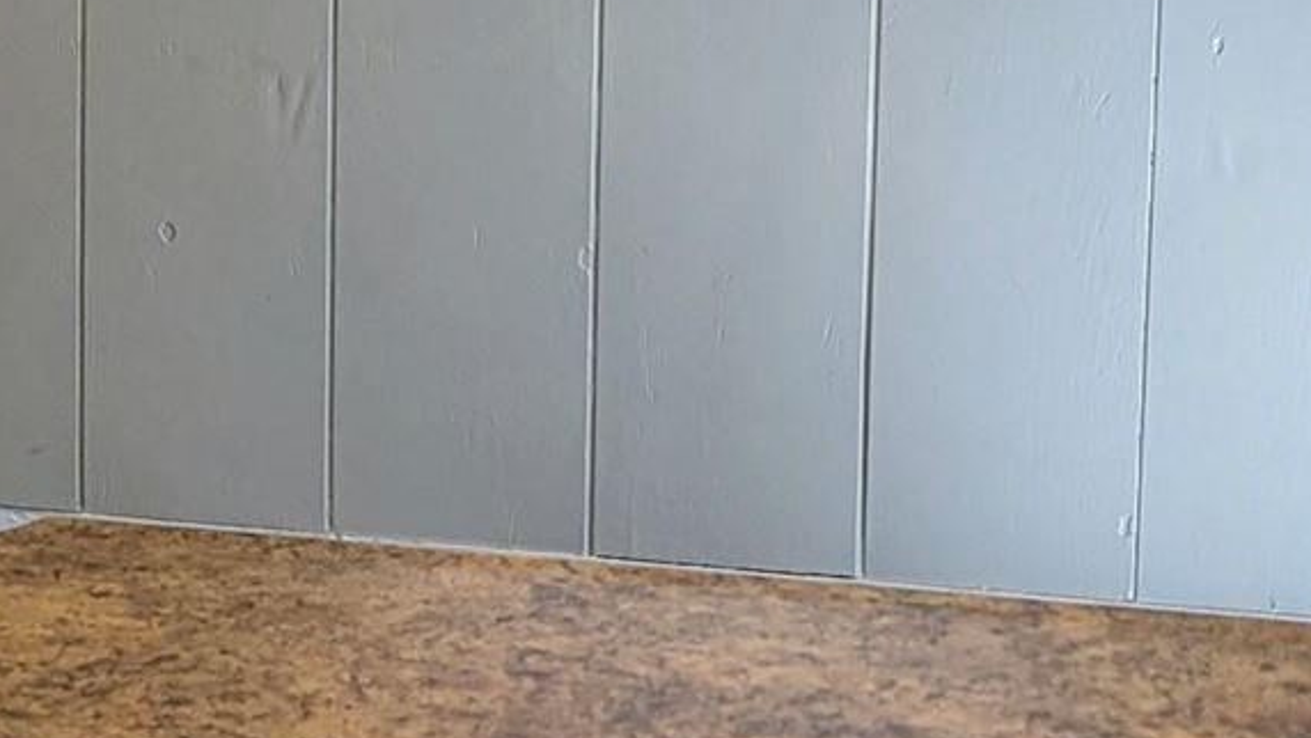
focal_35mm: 140
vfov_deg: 8.7
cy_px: 220
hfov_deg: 14.5
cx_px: -513
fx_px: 4868
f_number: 1.85
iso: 41
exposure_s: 1/159
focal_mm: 6.81
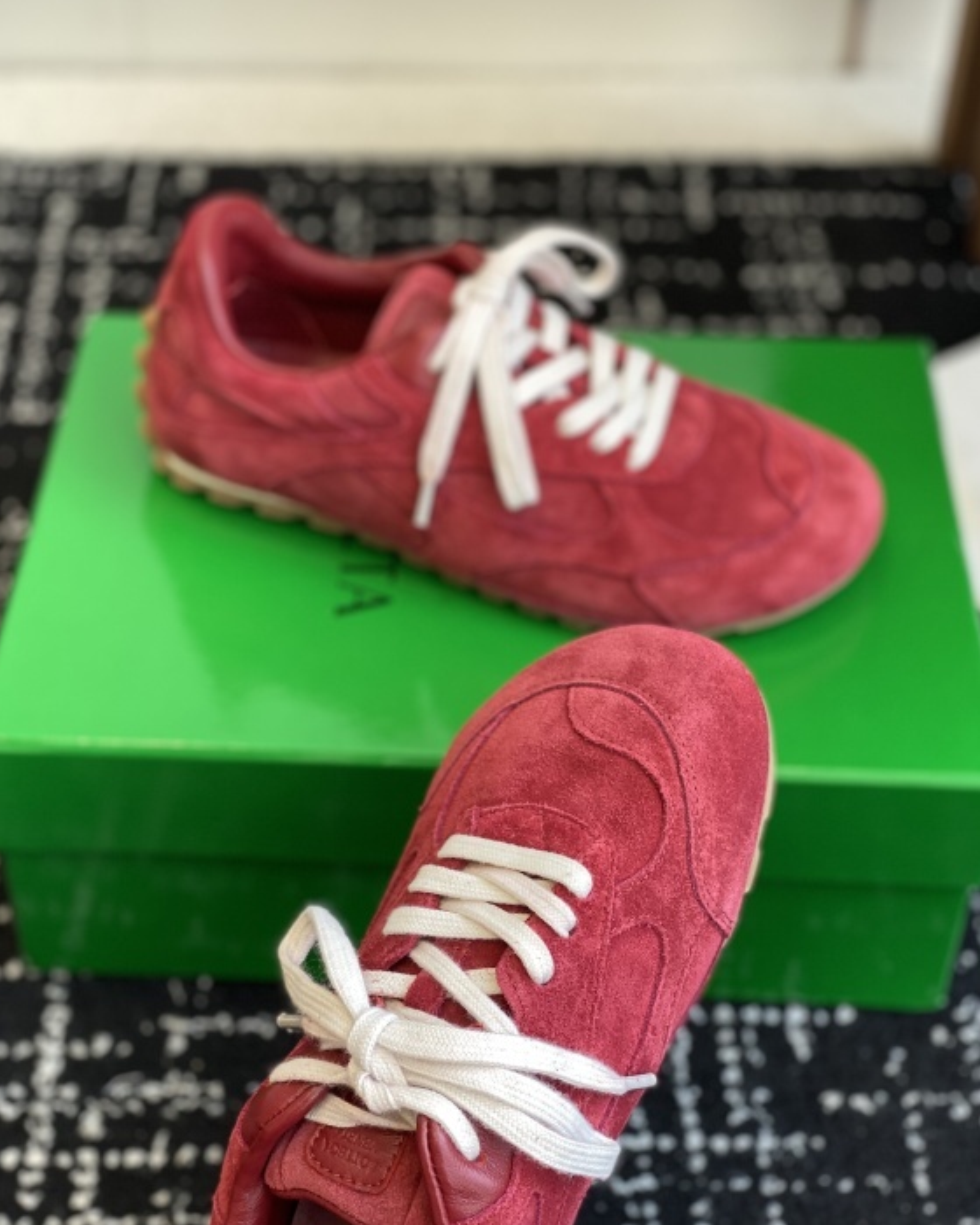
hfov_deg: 26.2
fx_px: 2103
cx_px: 469
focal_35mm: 58
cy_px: 612
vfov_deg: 32.5
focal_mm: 6
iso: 32
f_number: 2
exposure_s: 1/122
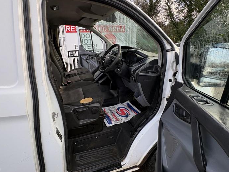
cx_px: 101
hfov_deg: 87.4
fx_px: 119
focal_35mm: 18
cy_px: 71
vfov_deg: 71.0
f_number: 2.2
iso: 64
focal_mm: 2.22
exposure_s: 1/119
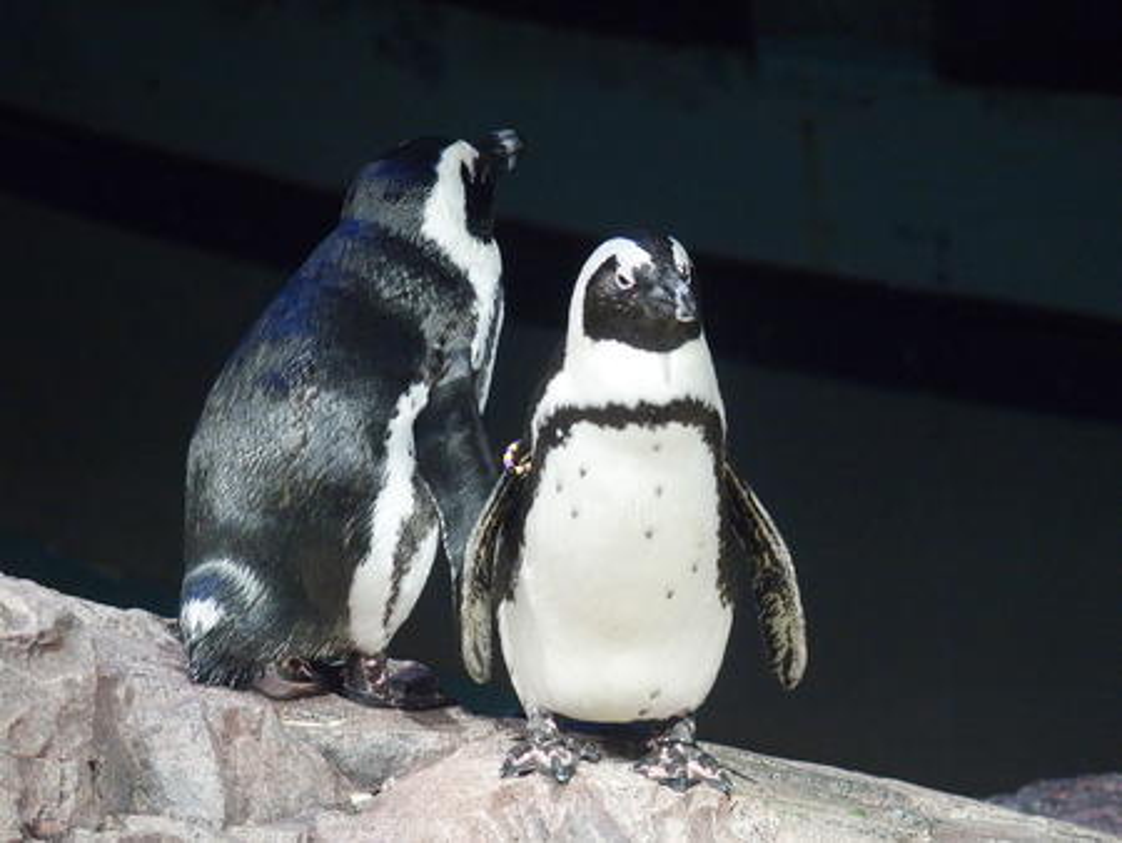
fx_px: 7848
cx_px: 561
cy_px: 422
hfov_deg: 8.2
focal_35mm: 242
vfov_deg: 6.1
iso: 800
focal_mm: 51.4
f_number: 2.8
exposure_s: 1/125
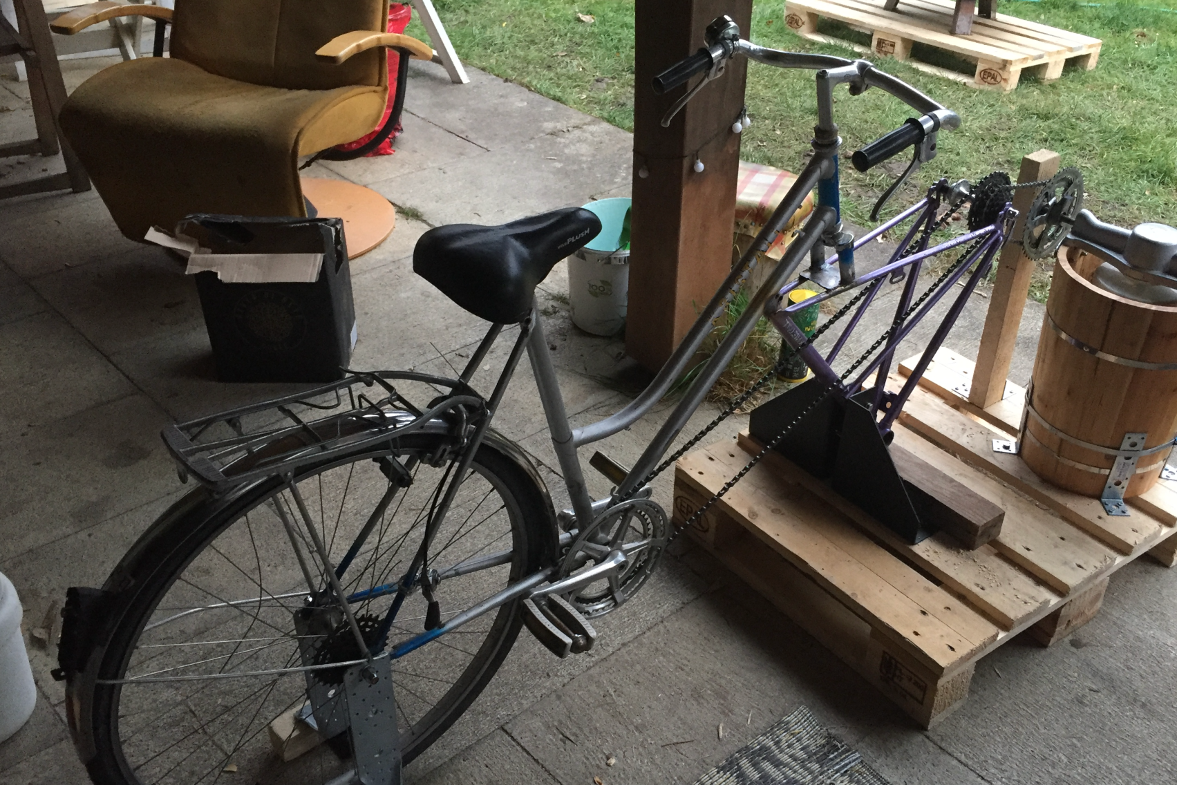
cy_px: 432
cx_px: 649
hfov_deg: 55.7
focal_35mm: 34
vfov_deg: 38.9
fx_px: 1112
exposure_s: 1/33
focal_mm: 4.15
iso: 200
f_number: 2.2
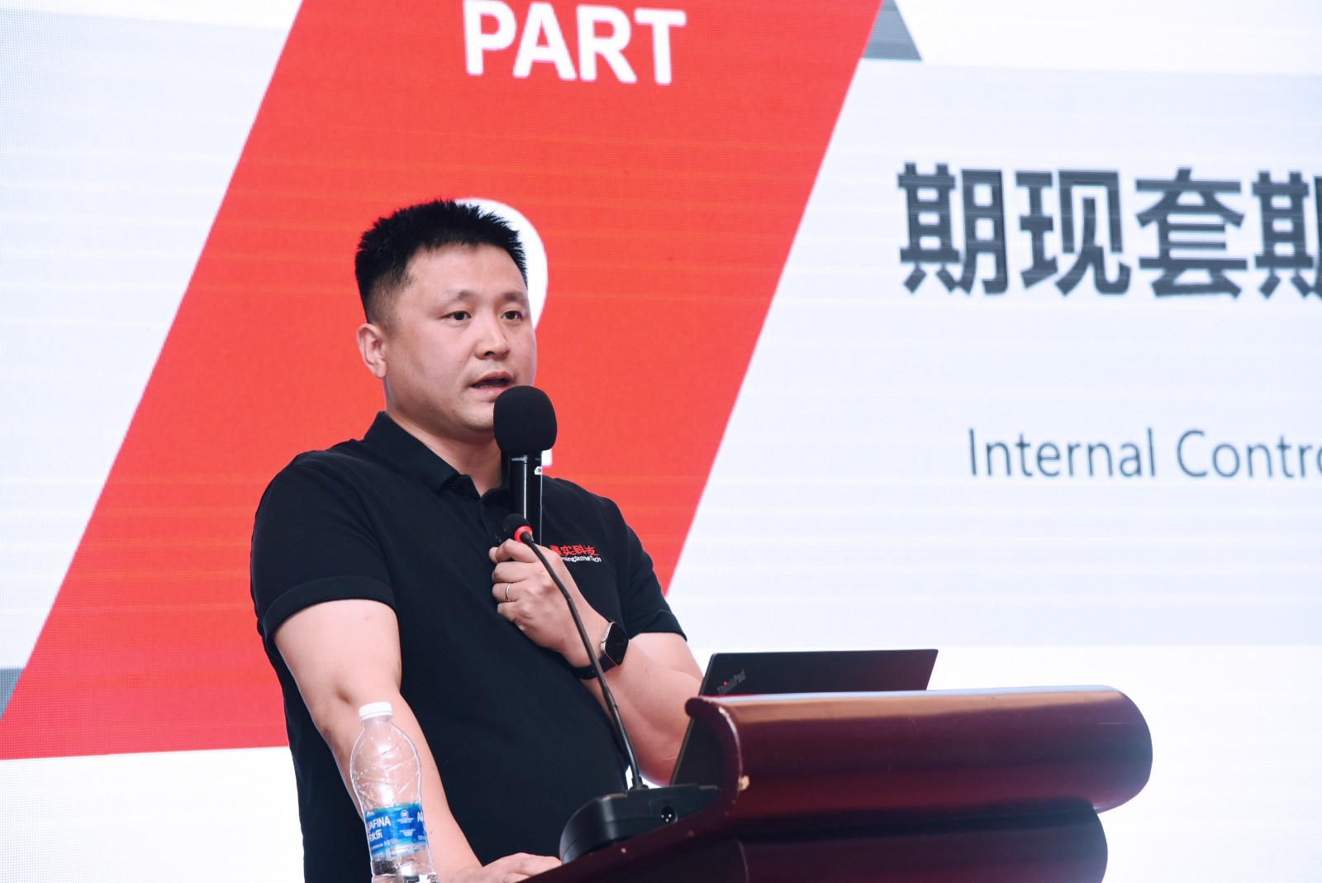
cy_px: 442
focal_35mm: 120
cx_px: 661
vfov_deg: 11.4
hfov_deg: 17.1
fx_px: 4408
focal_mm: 120
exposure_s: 1/200
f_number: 4.5
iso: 3200
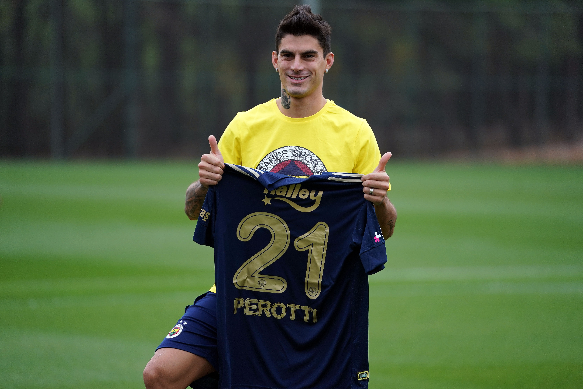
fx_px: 3239
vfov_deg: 6.9
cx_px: 292
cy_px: 194
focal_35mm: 200
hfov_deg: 10.3
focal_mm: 200
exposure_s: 1/800
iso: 500
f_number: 2.8
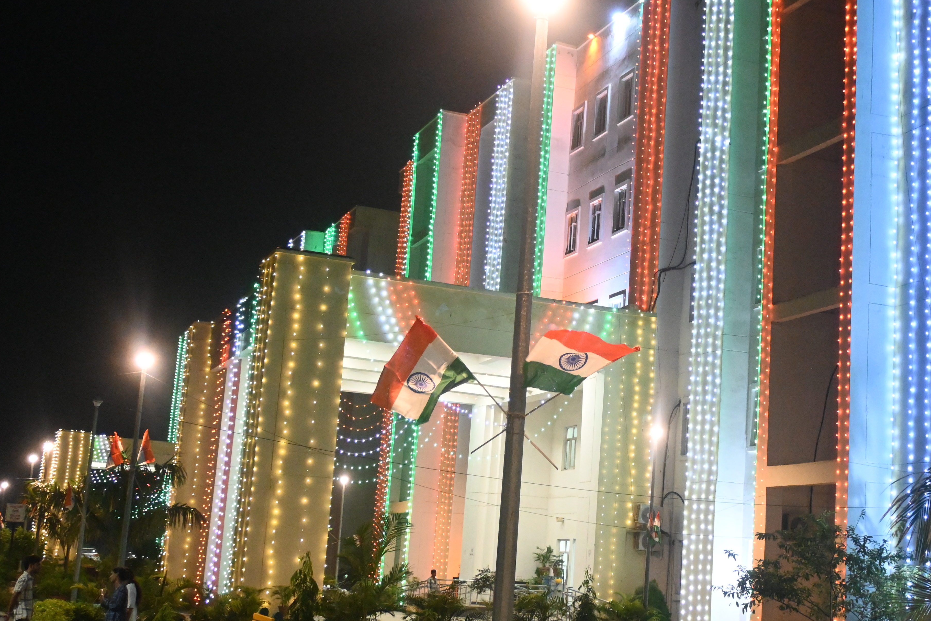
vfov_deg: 25.6
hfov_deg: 37.3
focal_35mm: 53
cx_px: 611
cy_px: 298
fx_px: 1364
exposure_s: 1/60
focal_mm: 23
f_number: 4.2
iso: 4000
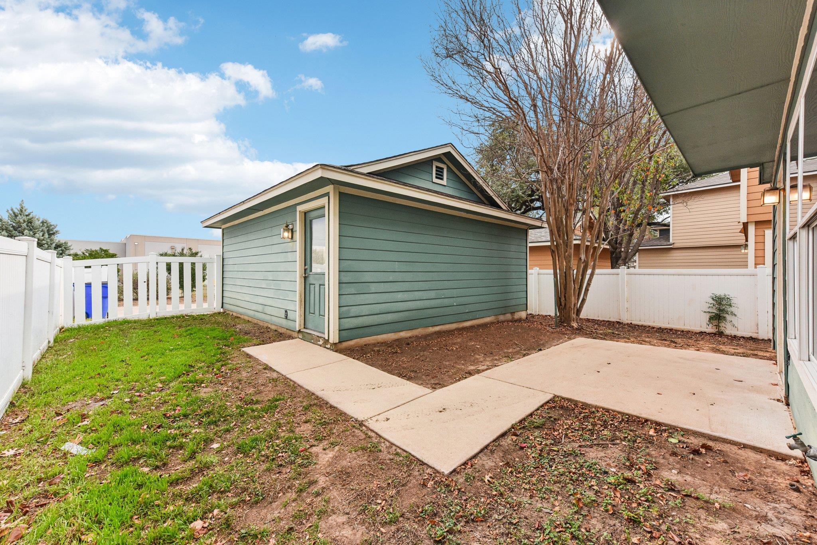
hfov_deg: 104.2
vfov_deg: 81.2
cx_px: 408
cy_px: 272
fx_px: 318
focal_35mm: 14
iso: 400
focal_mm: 14
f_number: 8
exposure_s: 1/500
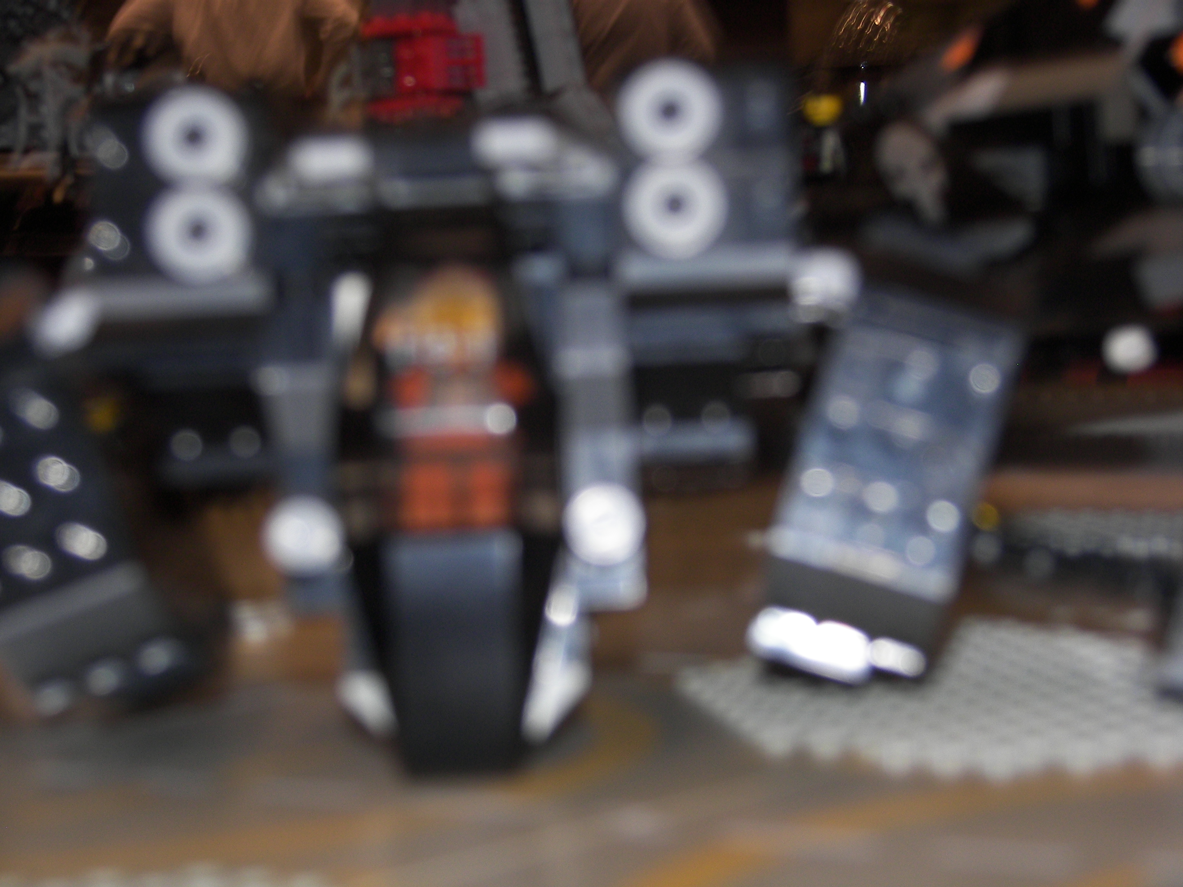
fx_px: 3896
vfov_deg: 13.0
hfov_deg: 17.3
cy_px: 444
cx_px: 592
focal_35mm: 114
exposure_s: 1/40
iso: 64
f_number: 3.2
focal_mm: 18.9
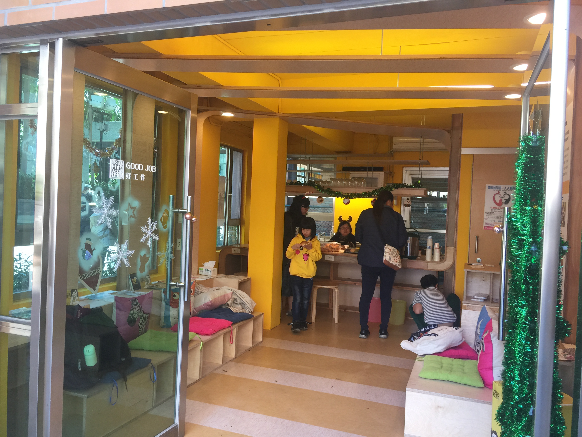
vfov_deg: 48.2
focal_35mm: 29
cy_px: 218
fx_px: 488
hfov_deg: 61.7
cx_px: 291
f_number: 2.2
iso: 32
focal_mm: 4.15
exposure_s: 1/40
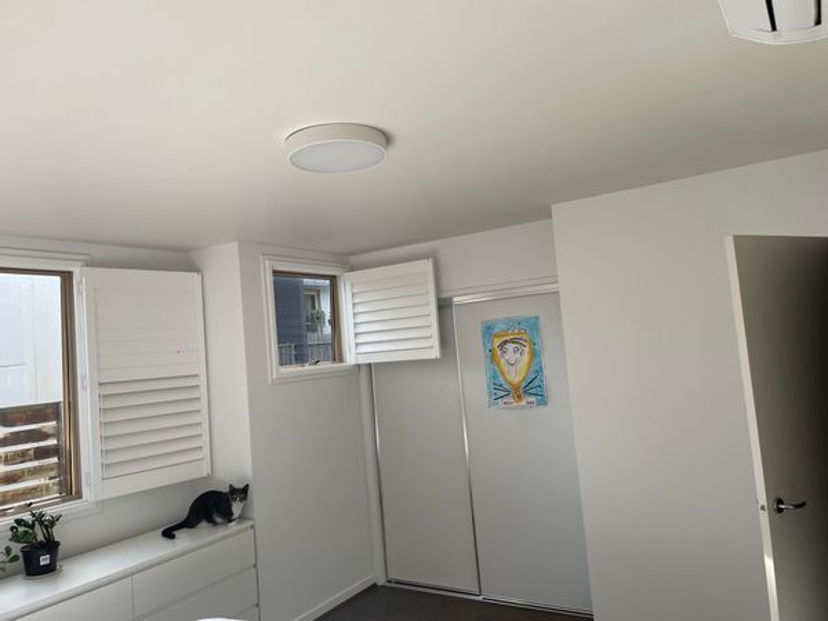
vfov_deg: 53.1
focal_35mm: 26
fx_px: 622
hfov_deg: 67.3
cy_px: 310
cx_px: 414
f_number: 1.6
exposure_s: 1/836
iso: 32
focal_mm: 4.2
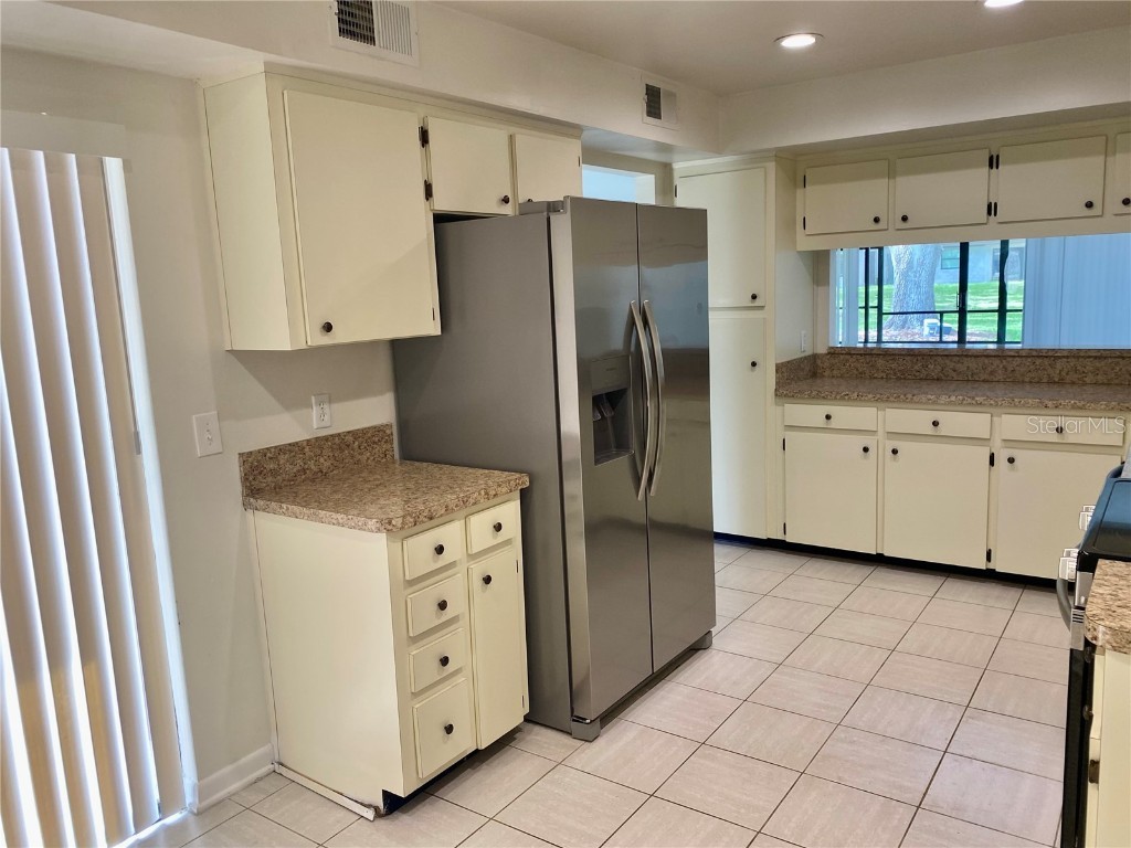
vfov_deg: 53.1
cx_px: 566
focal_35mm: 26
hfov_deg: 67.3
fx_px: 849
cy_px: 424
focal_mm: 4.25
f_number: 1.8
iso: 80
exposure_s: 1/60
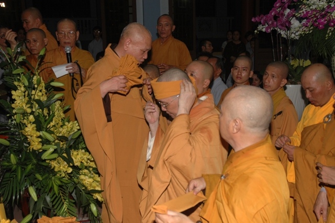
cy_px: 112
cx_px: 168
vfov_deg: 33.0
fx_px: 377
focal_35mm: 40
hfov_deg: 47.9
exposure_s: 1/60
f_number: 4
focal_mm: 27
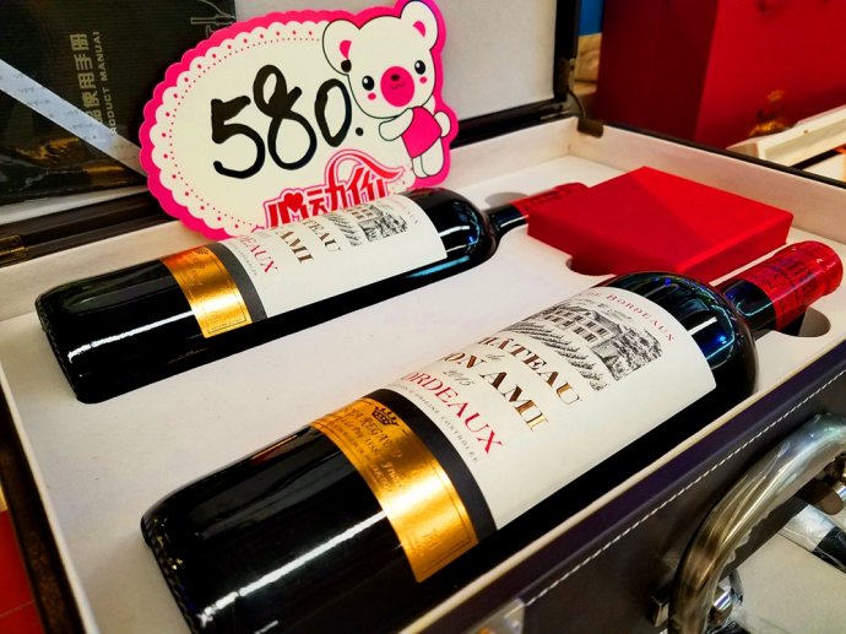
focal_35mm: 26
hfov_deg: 67.3
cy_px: 317
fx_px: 635
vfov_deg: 53.0
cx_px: 423
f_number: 1.7
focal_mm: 4.2
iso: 160
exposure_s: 1/33
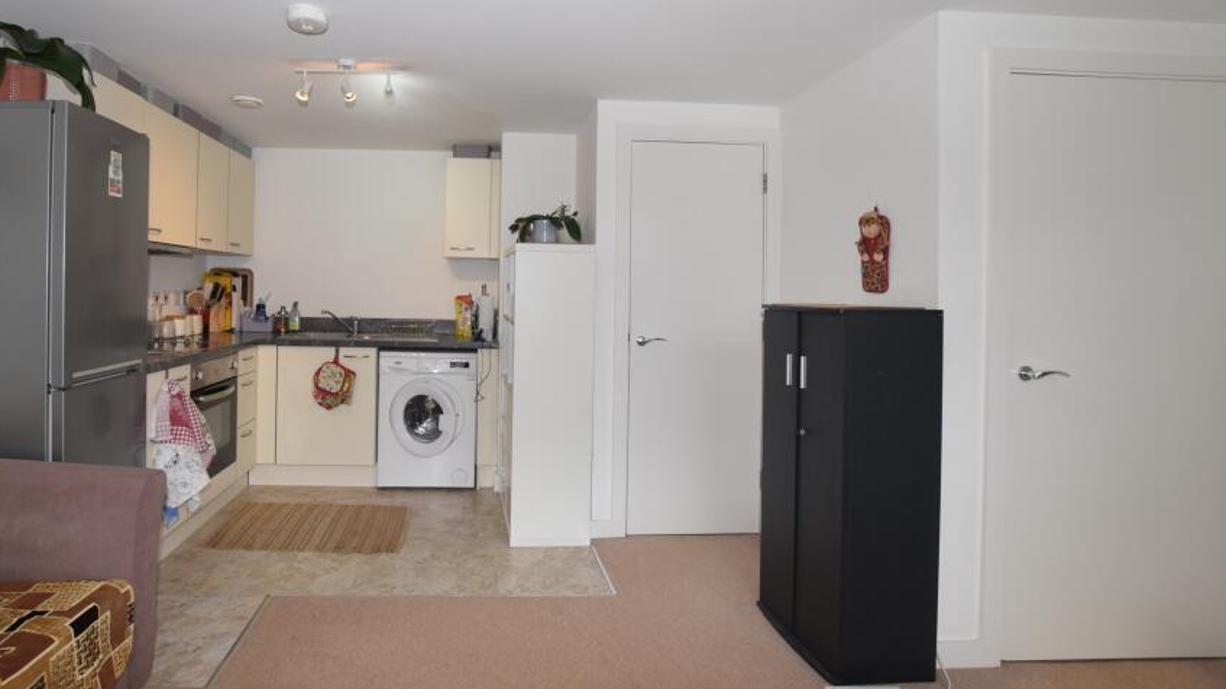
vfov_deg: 58.0
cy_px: 284
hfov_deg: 88.5
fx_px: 618
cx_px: 495
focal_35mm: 19
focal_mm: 10
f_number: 5.6
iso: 560
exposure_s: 1/125
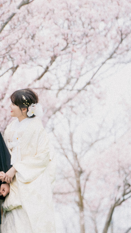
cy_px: 116
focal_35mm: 269
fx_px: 1659
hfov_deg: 4.5
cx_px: -20
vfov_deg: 8.0
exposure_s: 1/2500
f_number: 5
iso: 1600
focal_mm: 170
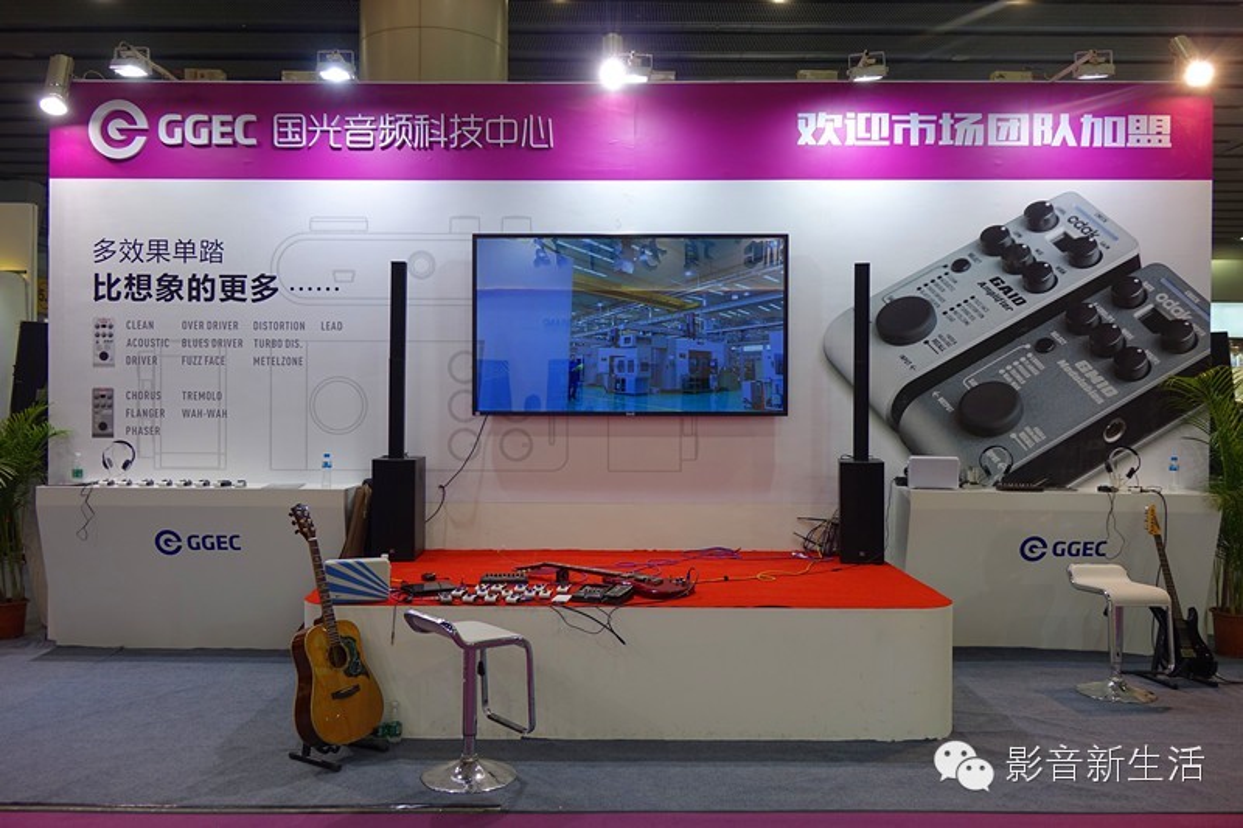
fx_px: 1036
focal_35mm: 30
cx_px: 622
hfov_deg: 61.9
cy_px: 414
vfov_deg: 43.6
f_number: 2.8
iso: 125
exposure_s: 1/60
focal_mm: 10.91
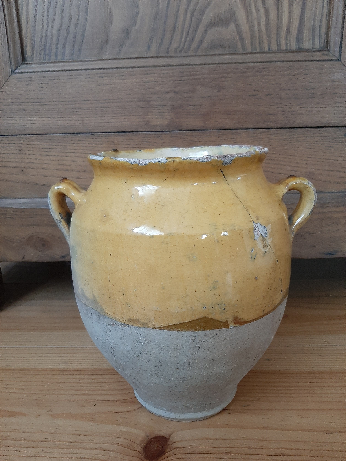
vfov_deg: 67.3
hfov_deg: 53.1
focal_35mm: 26
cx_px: 173
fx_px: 347
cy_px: 230
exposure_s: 1/25
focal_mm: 3.93
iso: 200
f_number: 1.7
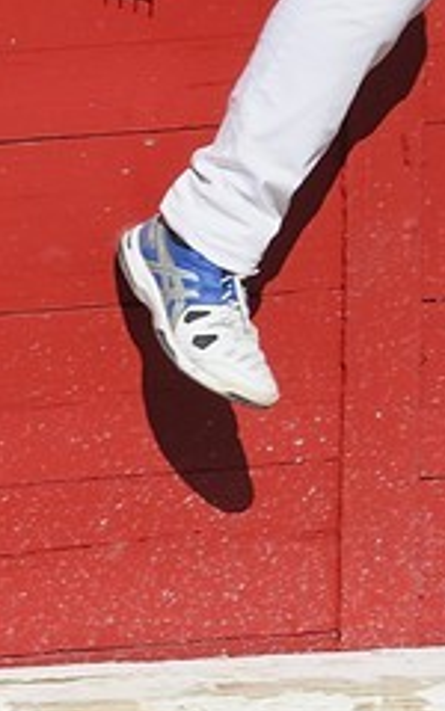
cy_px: 196
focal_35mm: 1359
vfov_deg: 1.5
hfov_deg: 1.0
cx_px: -1667
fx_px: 26370
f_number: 9
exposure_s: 1/640
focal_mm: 200
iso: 200
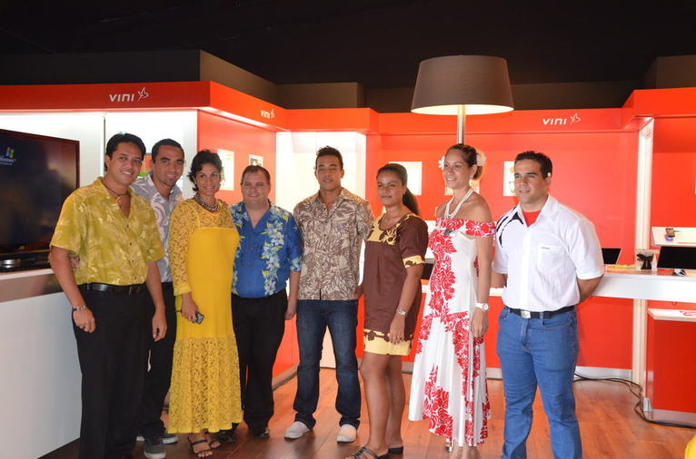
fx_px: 752
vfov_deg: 34.0
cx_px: 348
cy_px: 230
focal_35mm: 39
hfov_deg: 49.7
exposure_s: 1/160
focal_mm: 26
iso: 2000
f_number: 6.3
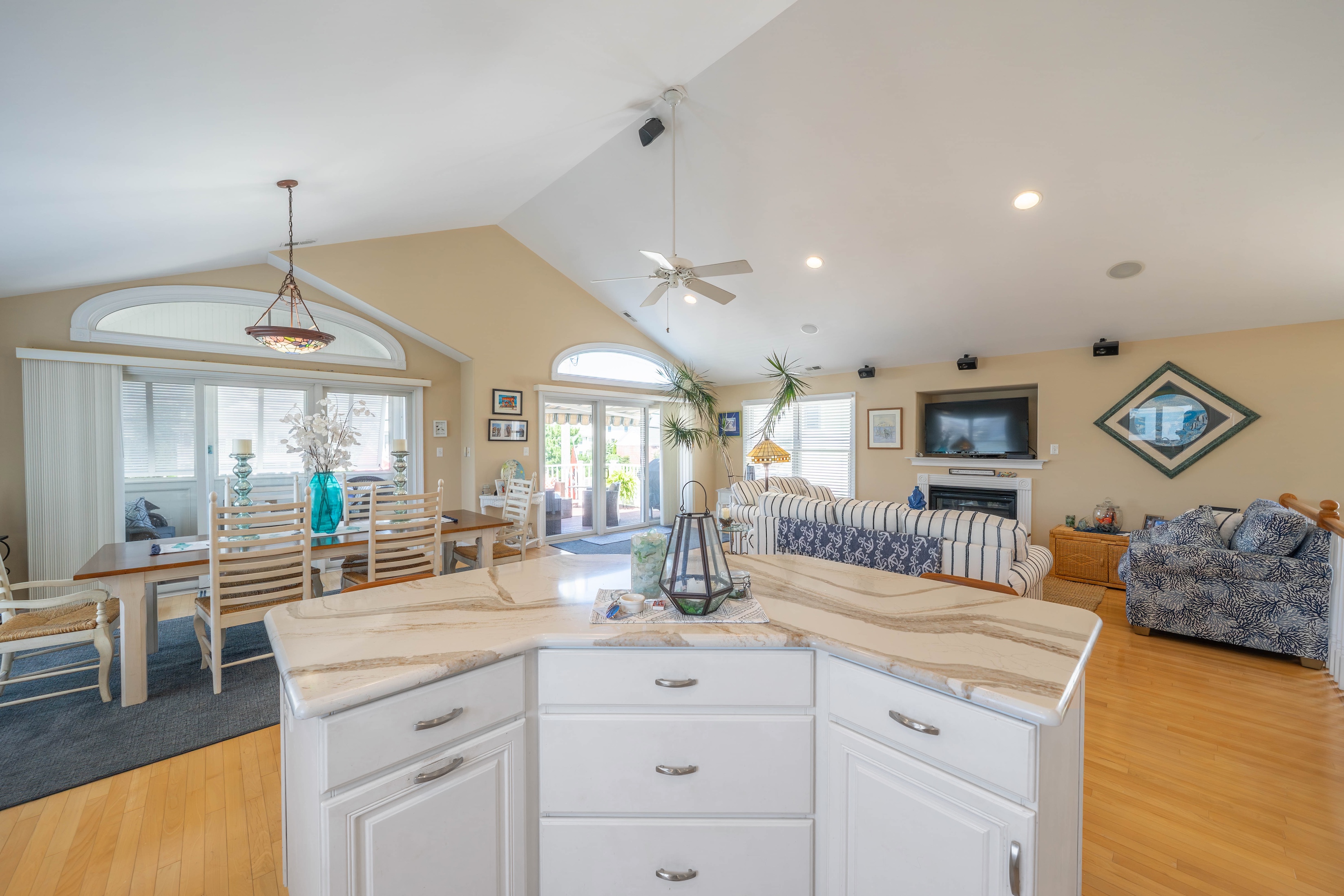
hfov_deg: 108.3
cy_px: 448
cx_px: 672
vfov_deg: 85.4
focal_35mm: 13
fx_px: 485
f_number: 8
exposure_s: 1/160
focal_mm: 13
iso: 800
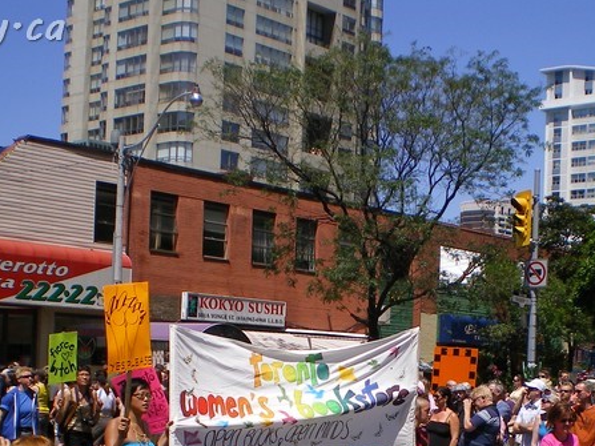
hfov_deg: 28.5
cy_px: 391
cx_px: 373
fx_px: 1169
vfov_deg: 21.2
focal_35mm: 68
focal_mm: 6.3
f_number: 4.6
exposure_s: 1/400
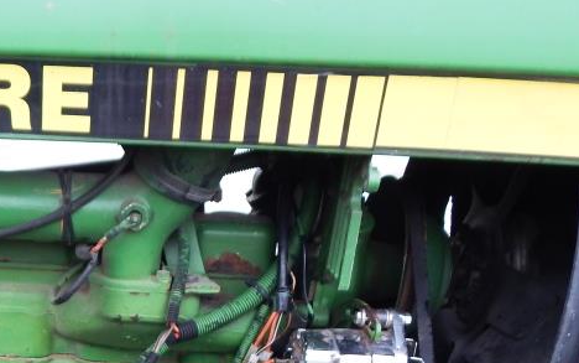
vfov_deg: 22.6
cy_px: 472
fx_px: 805
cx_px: 51
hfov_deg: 36.9
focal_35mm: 51
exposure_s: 1/60
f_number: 3
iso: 125
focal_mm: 4
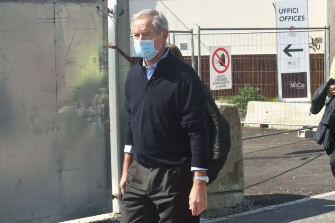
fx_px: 763
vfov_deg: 16.7
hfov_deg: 24.8
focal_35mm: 82
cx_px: 168
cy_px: 112
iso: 1600
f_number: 20
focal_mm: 82
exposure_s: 1/640
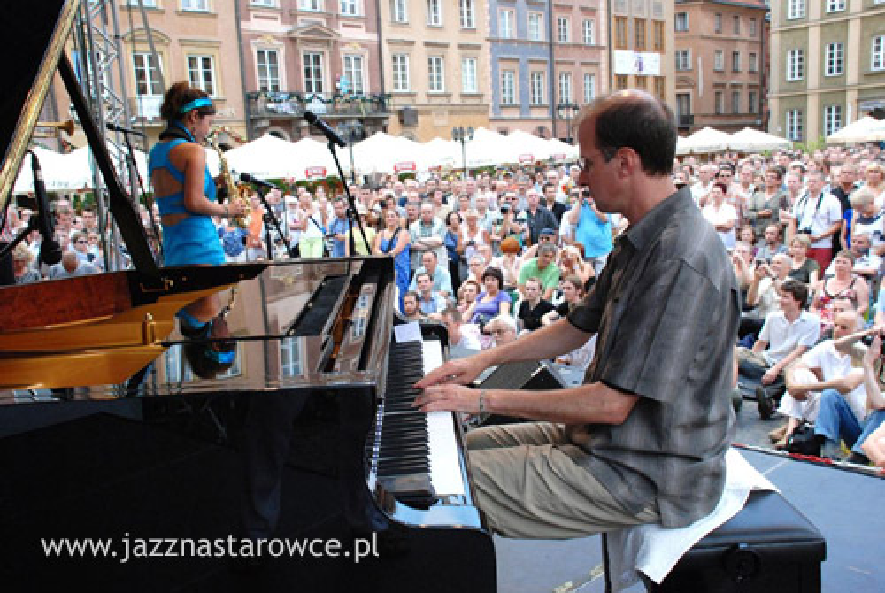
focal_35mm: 36
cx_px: 442
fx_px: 886
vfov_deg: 37.0
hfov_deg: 53.1
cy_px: 296
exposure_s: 1/125
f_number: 5.6
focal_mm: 24
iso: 800
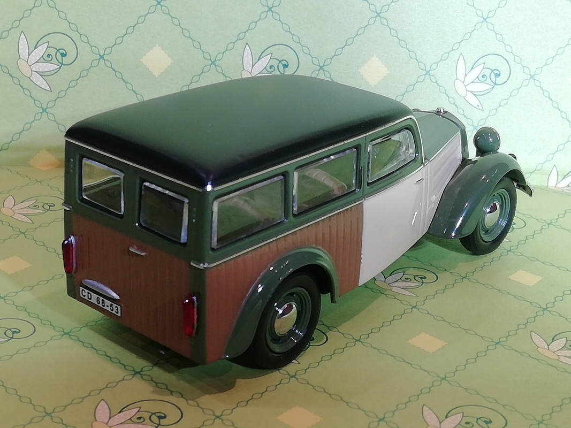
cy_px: 214
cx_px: 286
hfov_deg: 28.6
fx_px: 1122
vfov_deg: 21.6
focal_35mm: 68
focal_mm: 3.46
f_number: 2.2
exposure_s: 1/33.3
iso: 125
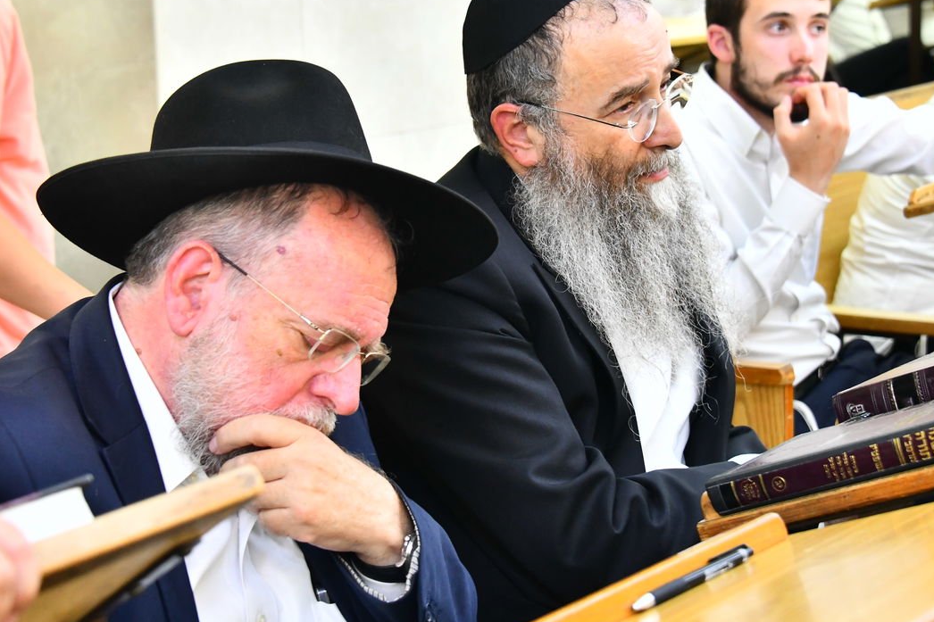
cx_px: 553
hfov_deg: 24.4
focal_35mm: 83
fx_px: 2153
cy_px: 246
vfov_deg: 16.4
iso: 2500
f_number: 5.6
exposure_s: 1/125
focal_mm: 62
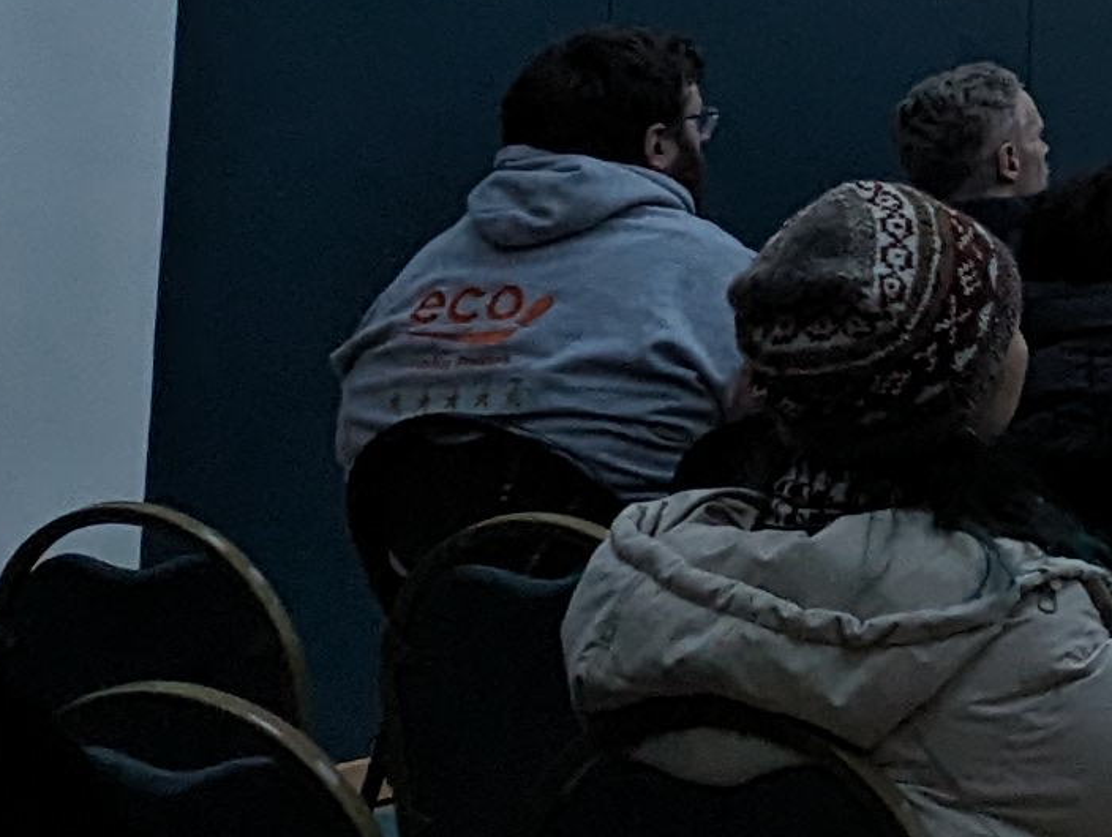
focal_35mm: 139
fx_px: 4471
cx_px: 2946
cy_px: -540
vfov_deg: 10.2
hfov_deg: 11.1
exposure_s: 1/48
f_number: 1.85
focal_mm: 6.81
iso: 348
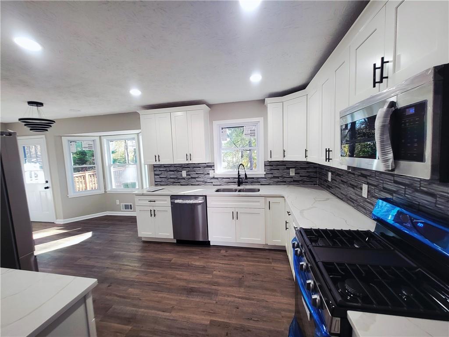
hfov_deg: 106.2
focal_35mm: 13
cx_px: 224
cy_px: 168
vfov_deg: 89.9
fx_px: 169
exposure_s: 1/50.3
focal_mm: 2.2
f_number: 2.2
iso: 125
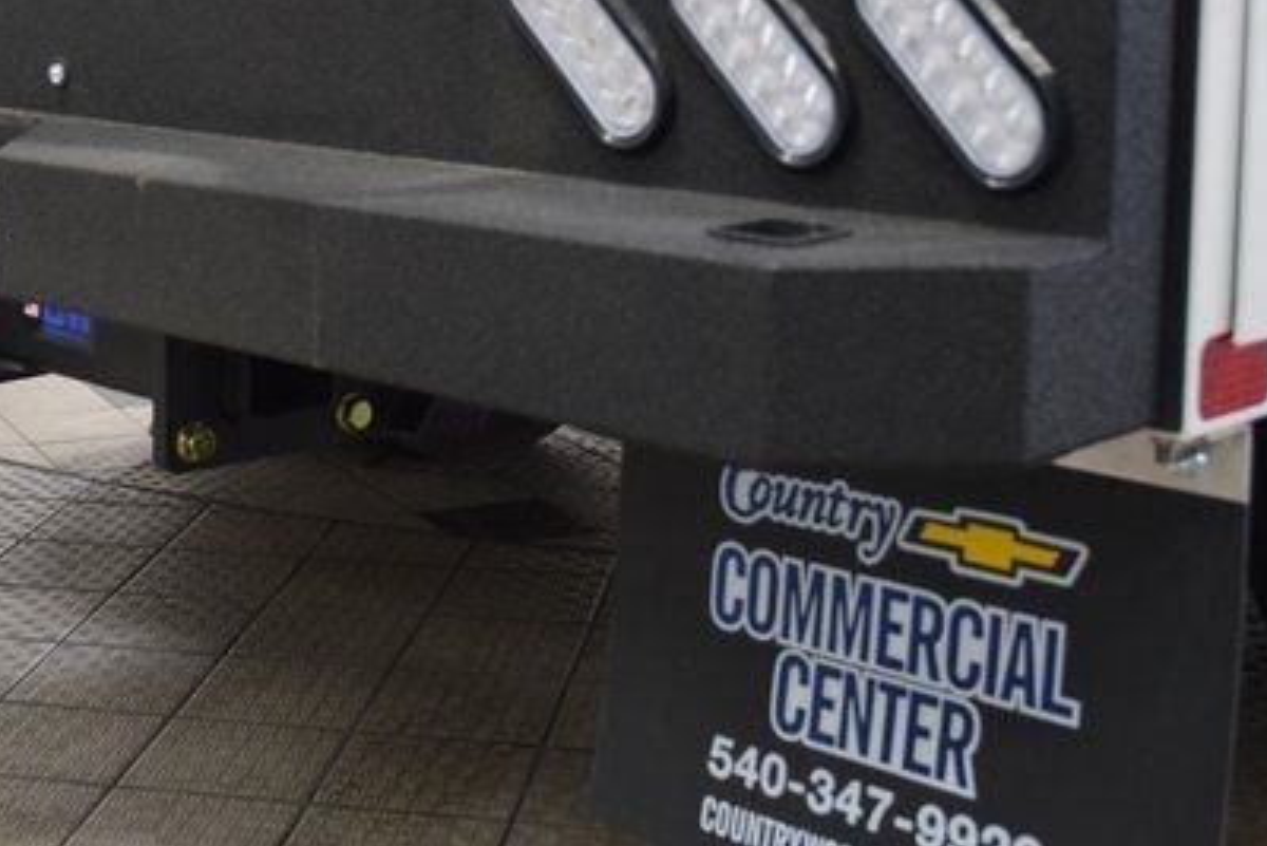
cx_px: 291
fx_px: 2281
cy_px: 208
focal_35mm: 65
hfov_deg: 30.4
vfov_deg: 20.8
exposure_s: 1/60
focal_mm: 27
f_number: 4
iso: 1600
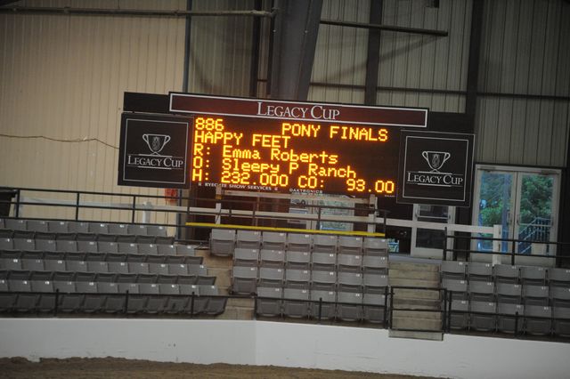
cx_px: 285
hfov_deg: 10.3
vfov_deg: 6.9
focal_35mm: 200
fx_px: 3165
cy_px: 190
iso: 6400
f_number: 2.8
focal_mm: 200
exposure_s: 1/500
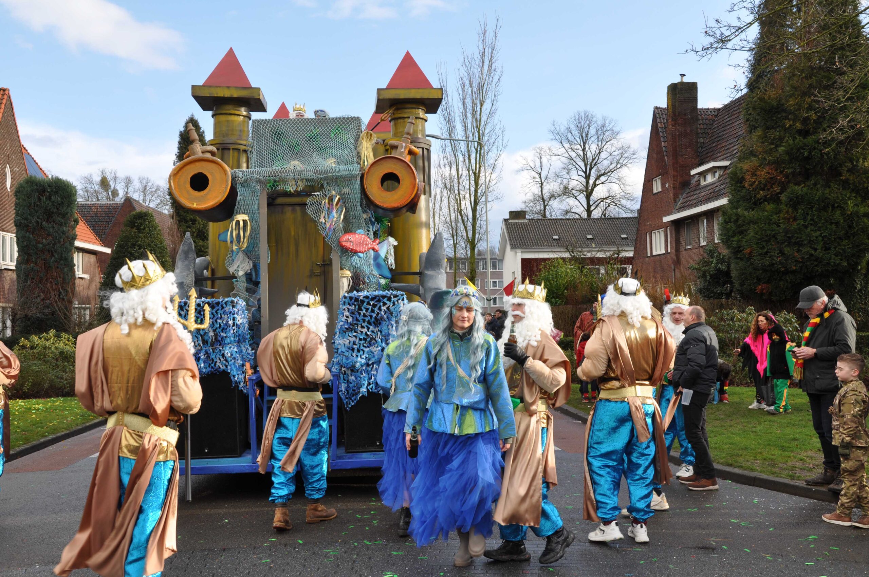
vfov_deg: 35.4
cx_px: 434
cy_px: 288
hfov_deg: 51.3
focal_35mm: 38
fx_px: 904
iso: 200
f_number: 10
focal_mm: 25
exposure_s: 1/100
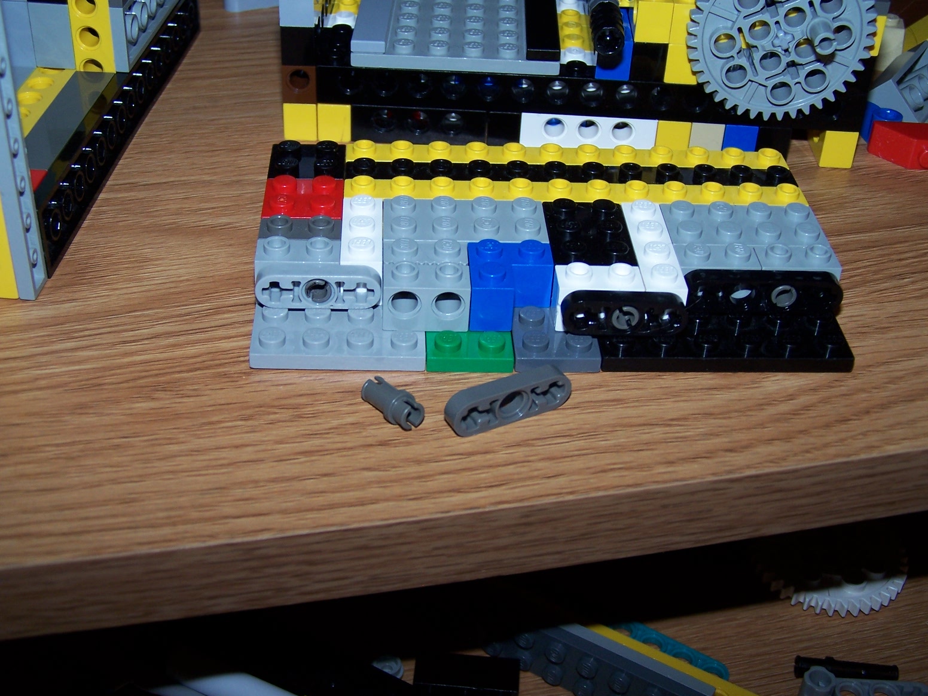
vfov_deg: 28.6
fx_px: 1367
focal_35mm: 51
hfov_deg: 37.5
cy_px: 348
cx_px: 464
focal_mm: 8.5
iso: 80
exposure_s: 1/60
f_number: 3
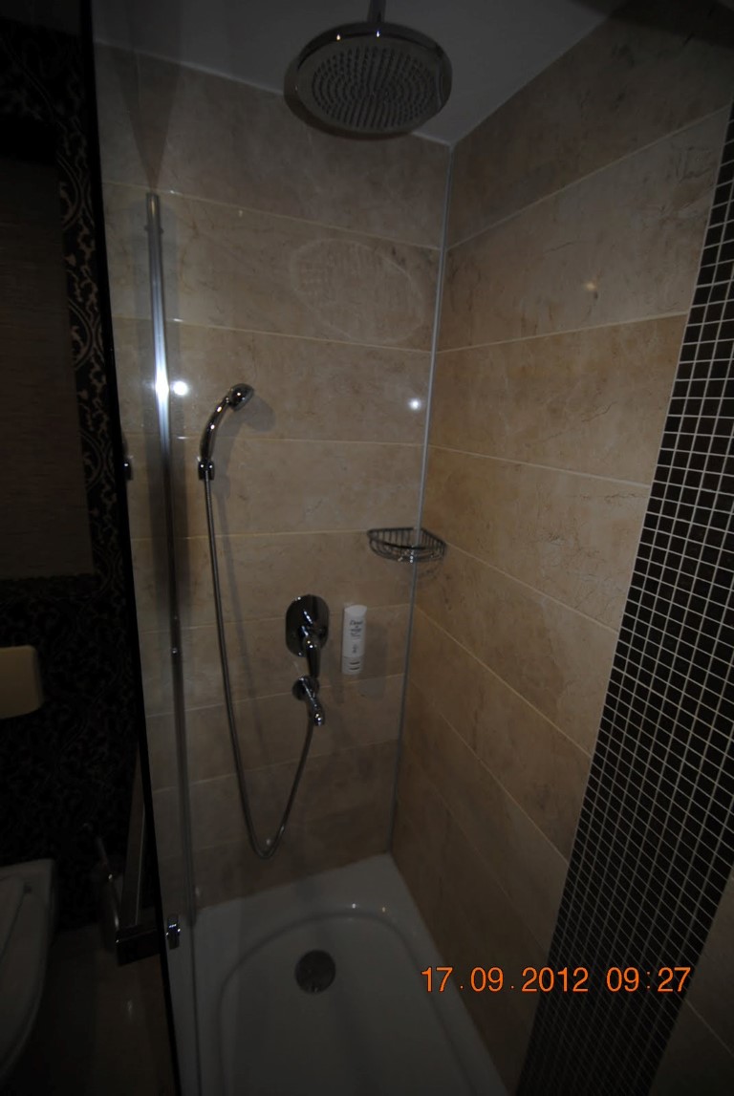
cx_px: 367
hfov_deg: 77.5
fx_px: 457
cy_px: 548
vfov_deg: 100.3
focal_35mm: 15
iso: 200
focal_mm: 10
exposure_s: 1/60
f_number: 3.5
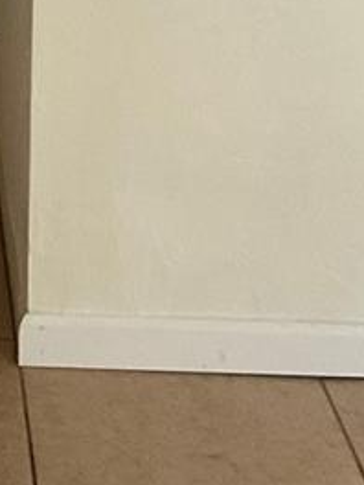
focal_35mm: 132
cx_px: -245
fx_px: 1851
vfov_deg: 14.1
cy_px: -204
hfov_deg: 10.7
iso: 200
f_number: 1.8
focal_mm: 3
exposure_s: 1/60
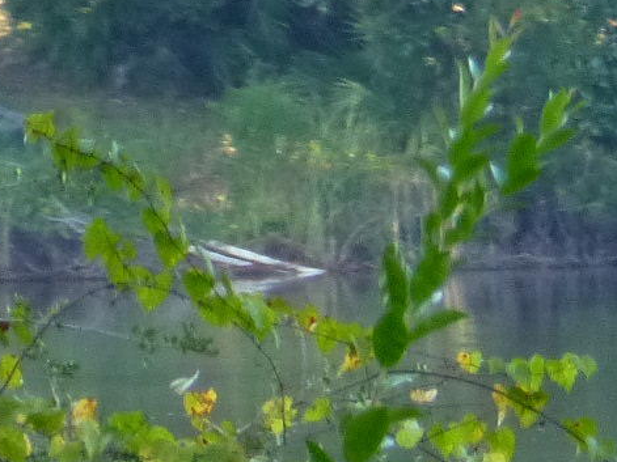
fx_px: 37225
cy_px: 652
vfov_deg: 0.7
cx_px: 609
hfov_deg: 0.9
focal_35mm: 2089
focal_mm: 86
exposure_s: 1/80
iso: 400
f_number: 6.4
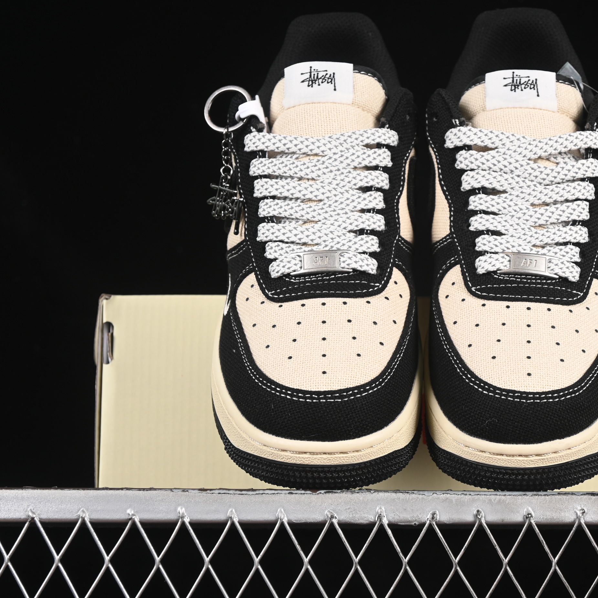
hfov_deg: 18.0
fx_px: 1876
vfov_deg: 18.1
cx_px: 419
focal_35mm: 96
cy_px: 300
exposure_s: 1/50
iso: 160
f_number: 6.3
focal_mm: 50
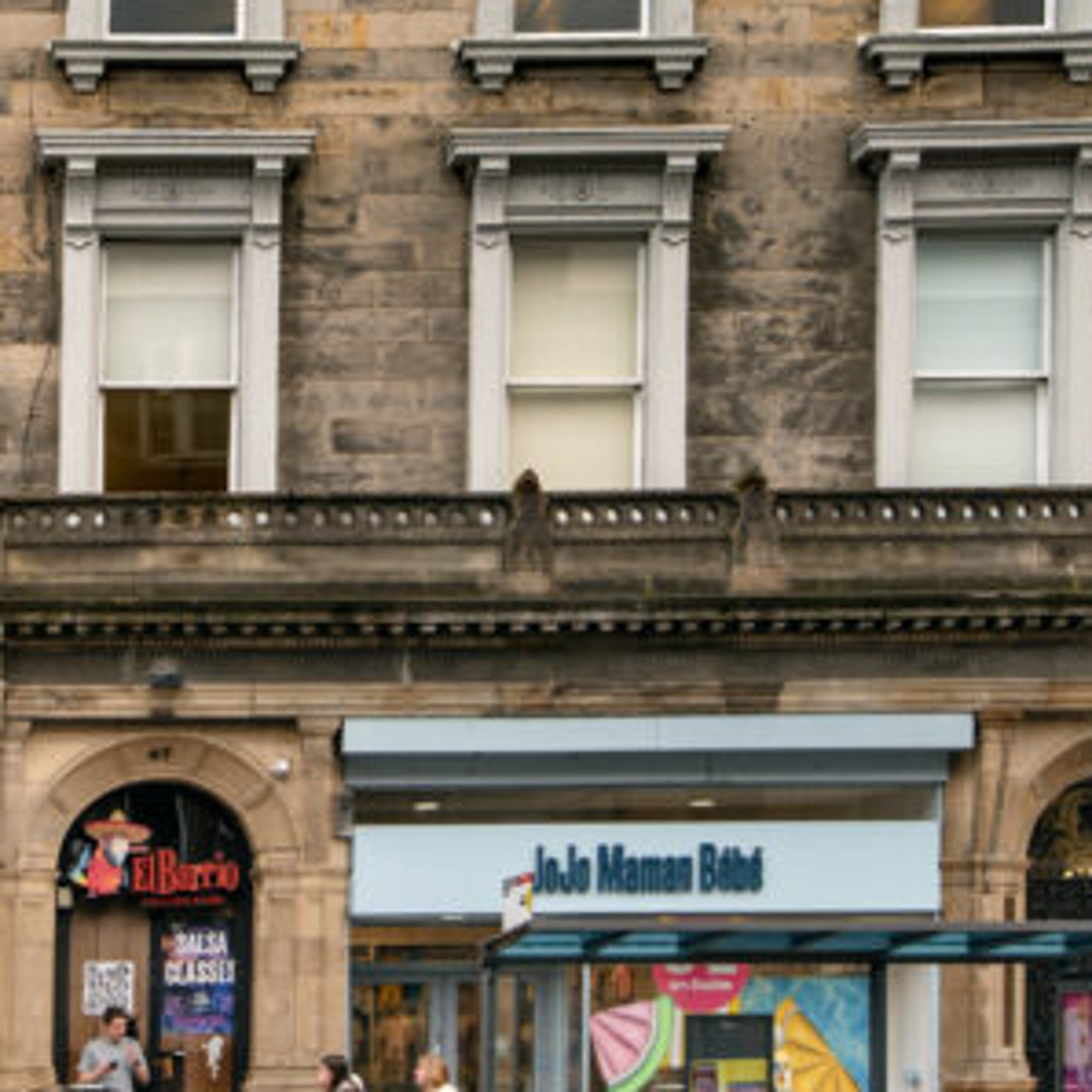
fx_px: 2498
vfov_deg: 24.4
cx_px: 51
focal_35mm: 70
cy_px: 302
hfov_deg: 23.8
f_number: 9
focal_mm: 24
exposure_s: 1/100
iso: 64
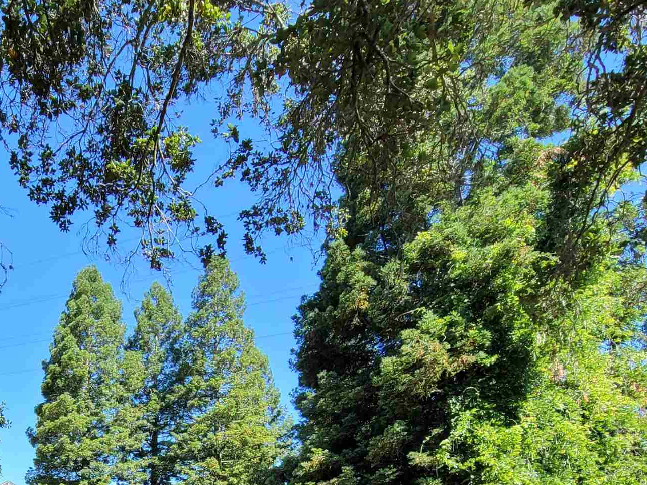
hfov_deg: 53.1
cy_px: 560
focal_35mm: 31
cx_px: 98
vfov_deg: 36.6
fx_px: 579
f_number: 2.2
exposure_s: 1/438
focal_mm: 2.2
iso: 64
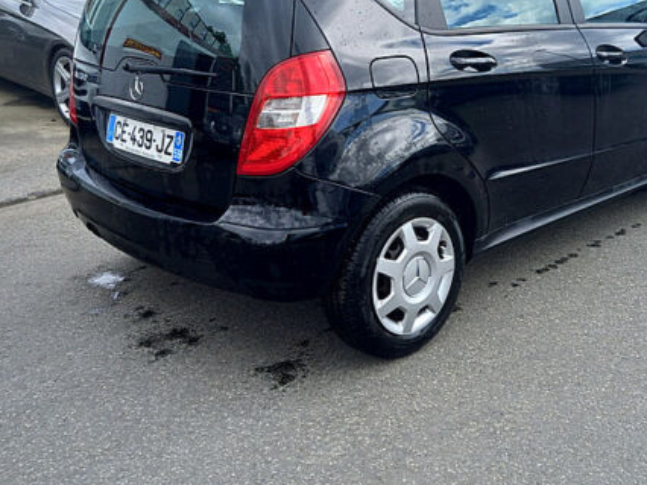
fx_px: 878
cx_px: 378
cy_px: 137
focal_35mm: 47
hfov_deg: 40.3
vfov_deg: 30.5
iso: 25
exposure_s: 1/216
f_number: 2
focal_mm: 4.6
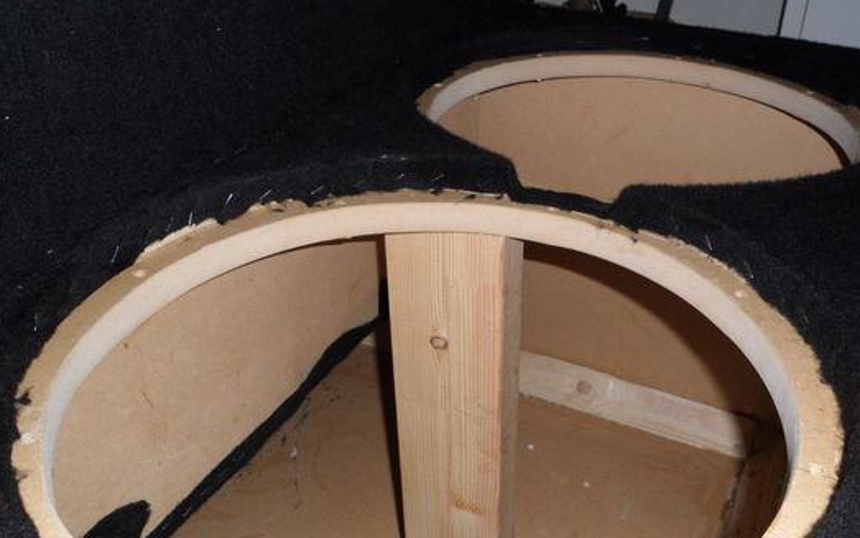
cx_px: 454
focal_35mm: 35
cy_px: 327
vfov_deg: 36.1
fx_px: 820
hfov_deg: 55.3
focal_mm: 4.9
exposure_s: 1/45
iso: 120
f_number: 8.9
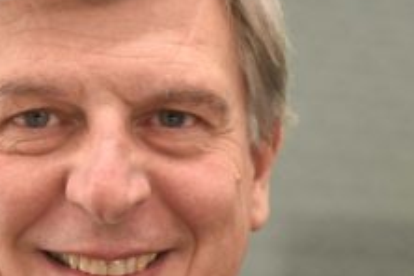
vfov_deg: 5.7
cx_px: 106
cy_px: 180
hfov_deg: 8.5
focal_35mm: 242
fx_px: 2783
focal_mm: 70
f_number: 2.8
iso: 1600
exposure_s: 1/160
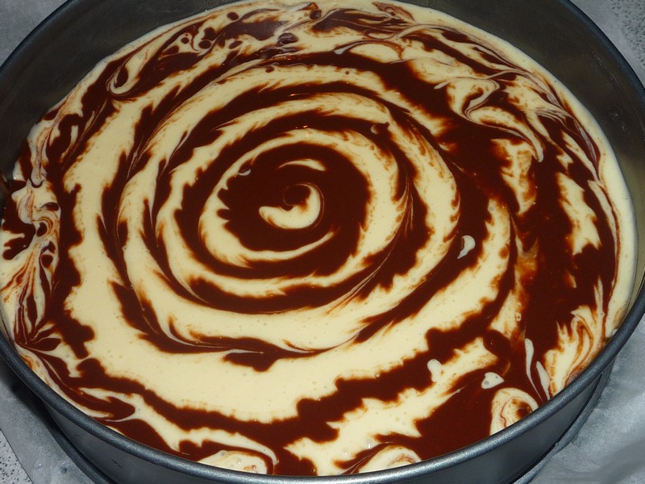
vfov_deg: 28.6
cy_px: 242
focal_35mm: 51
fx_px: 950
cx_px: 322
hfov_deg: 37.5
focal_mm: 6.3
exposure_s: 1/30
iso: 100
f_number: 3.7
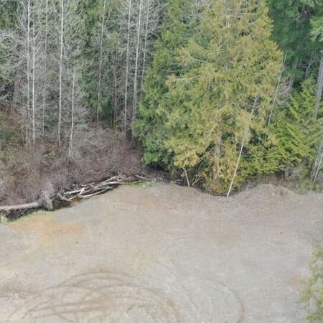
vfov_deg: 23.0
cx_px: 43
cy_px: 256
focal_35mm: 74
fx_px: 781
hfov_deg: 22.9
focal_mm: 10.26
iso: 100
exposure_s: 1/60
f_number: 3.5
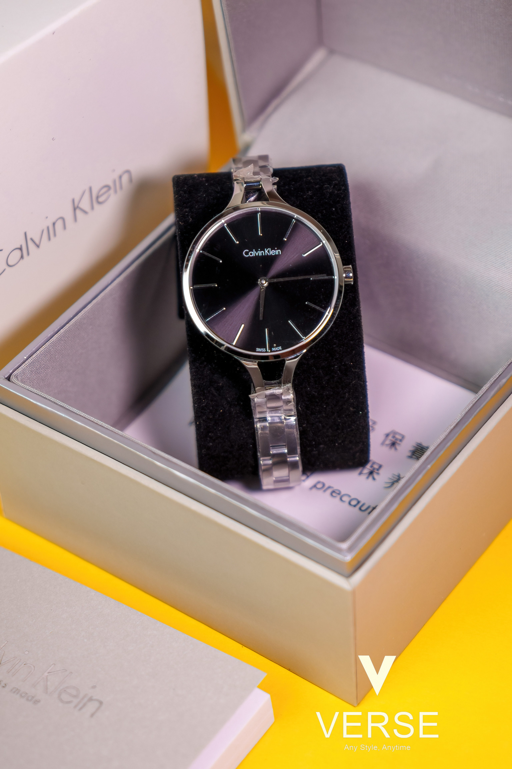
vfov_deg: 19.5
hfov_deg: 13.0
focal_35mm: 105
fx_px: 2240
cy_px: 384
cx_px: 256
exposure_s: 1/60
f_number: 4
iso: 160
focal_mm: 70
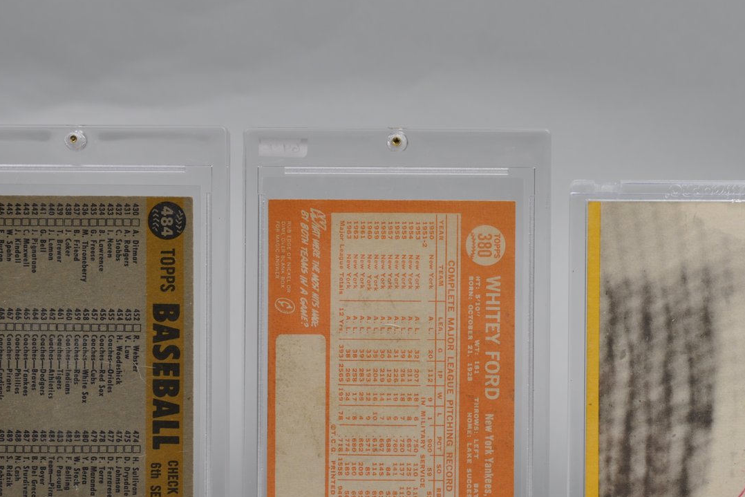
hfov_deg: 21.5
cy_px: 378
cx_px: 384
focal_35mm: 95
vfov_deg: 14.3
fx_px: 1966
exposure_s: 1/80
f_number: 4.5
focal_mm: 40
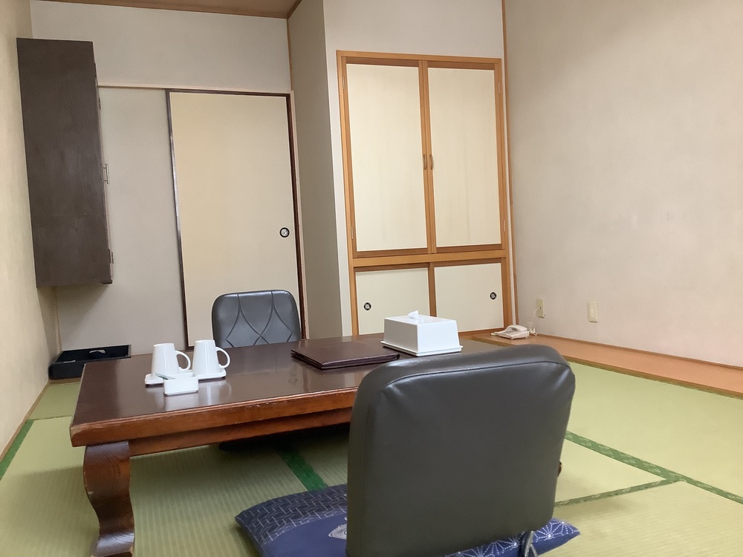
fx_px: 665
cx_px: 372
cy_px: 278
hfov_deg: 58.4
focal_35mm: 31
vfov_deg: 45.4
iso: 250
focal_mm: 3.3
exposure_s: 1/50
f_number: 2.4
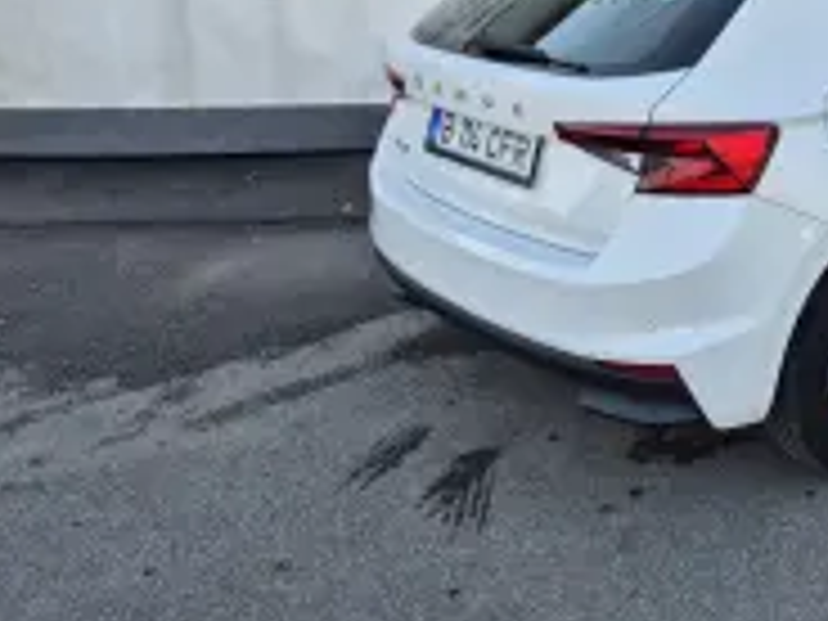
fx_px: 1076
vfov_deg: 31.3
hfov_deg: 38.1
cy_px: 112
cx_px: 801
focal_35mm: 45
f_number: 1.8
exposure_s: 1/336
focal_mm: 5.4
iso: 25
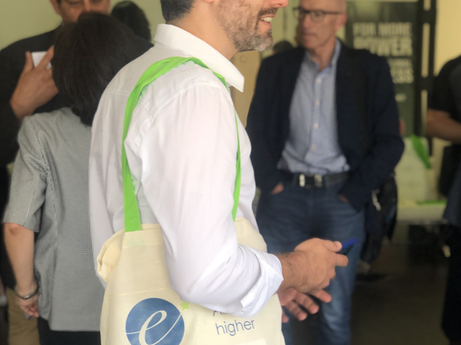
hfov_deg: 26.3
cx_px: 215
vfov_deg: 19.9
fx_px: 986
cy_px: 187
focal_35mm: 74
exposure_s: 1/50
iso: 32
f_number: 2.4
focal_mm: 6
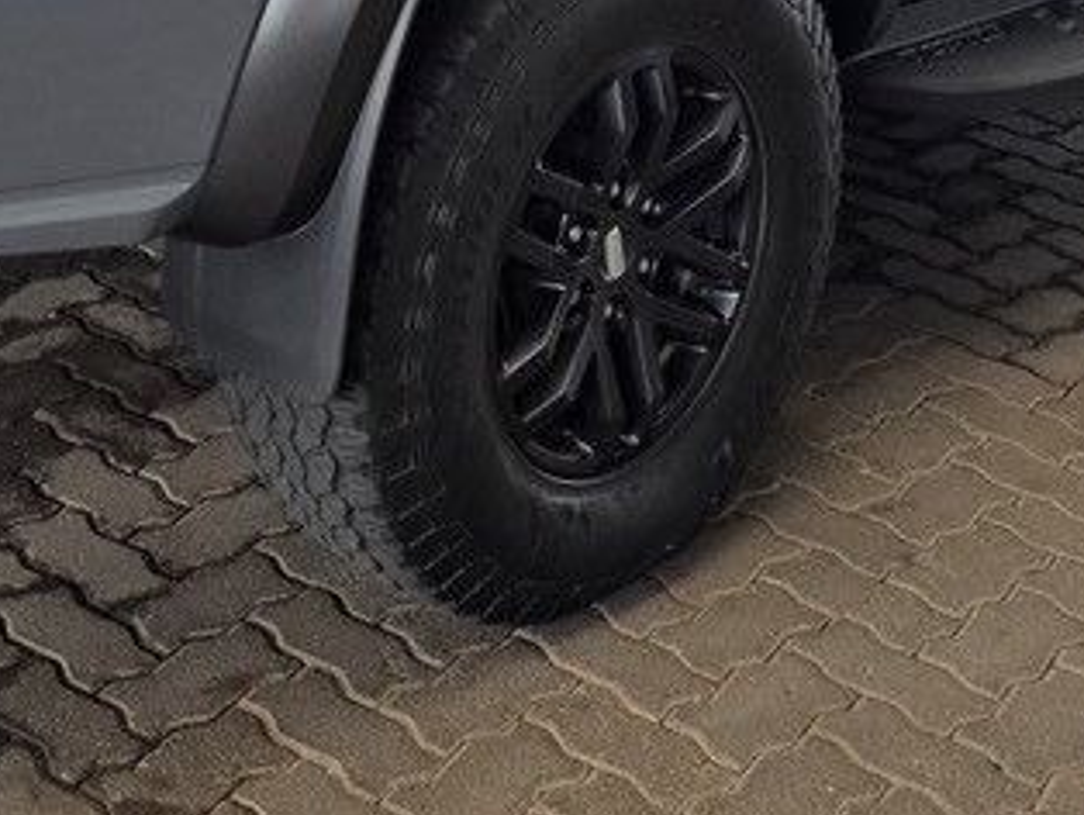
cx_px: 307
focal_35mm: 75
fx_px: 2350
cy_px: -394
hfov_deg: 25.7
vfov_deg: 17.7
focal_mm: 6.25
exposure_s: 1/180
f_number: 1.7
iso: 125
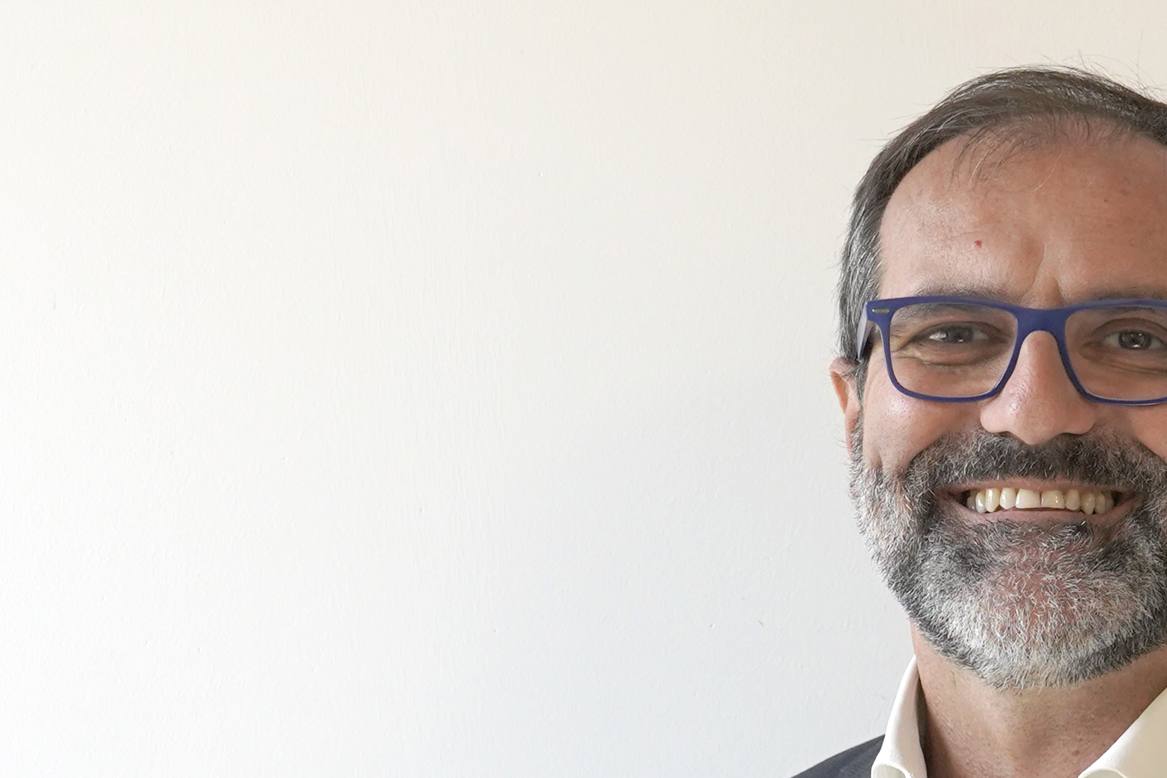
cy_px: 752
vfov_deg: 25.4
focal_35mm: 51
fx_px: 1653
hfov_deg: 35.9
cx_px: 1103
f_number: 4
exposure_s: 1/160
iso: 800
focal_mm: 24
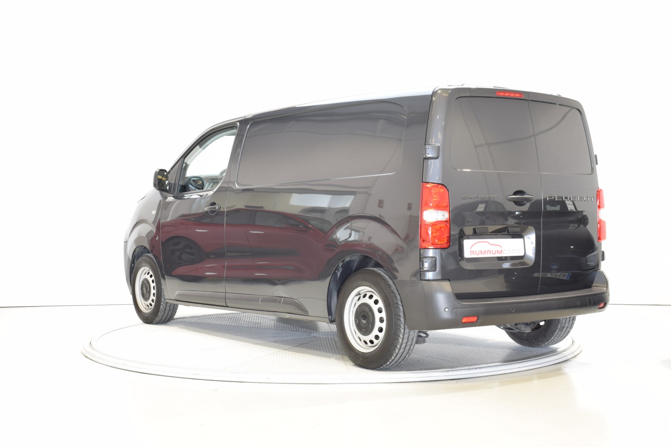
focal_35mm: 51
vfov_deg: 26.5
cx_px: 336
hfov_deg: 38.9
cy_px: 224
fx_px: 951
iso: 100
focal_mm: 34
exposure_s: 1/1.6
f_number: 10
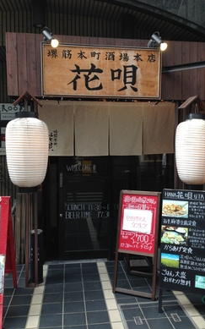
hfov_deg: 35.3
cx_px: 112
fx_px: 322
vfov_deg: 54.0
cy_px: 162
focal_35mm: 36
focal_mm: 4.12
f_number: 2.4
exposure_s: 1/206
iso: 50
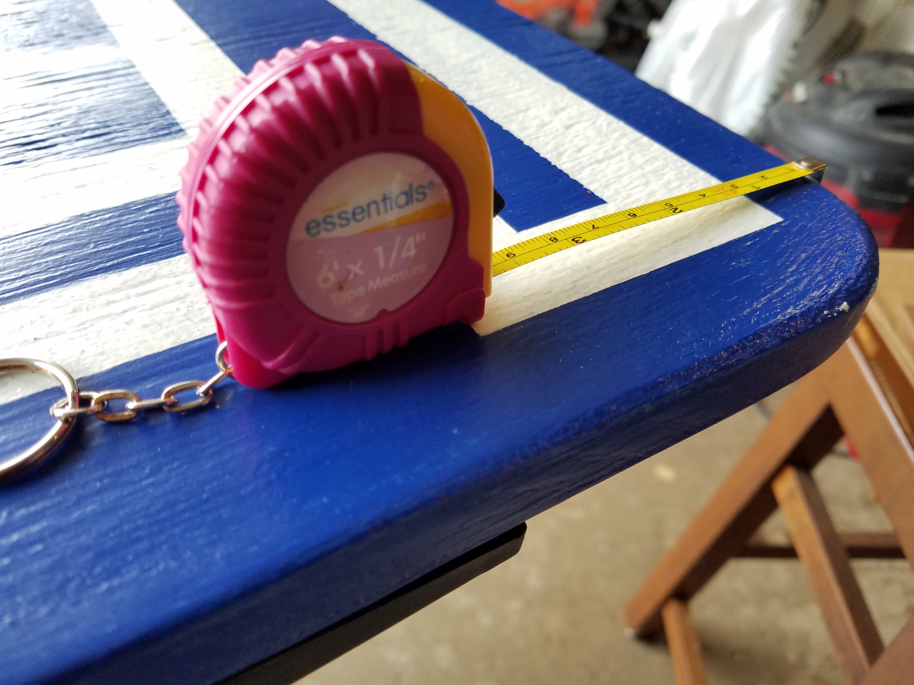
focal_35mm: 26
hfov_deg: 67.3
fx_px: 687
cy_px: 342
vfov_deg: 53.1
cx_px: 457
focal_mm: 4.2
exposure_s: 1/60
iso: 100
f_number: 1.7
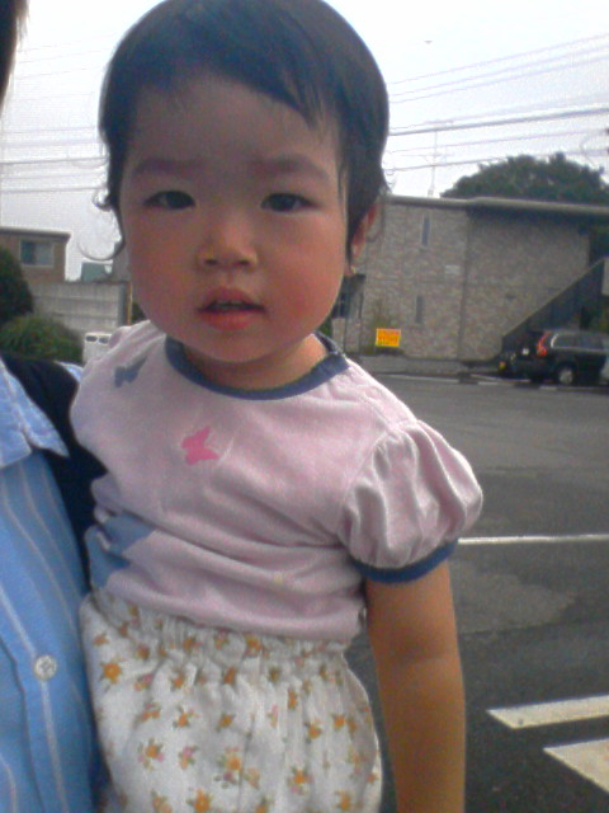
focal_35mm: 29
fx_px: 680
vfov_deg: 61.7
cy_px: 406
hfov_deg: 48.2
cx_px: 304
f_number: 2.8
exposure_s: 1/1000
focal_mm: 1.5
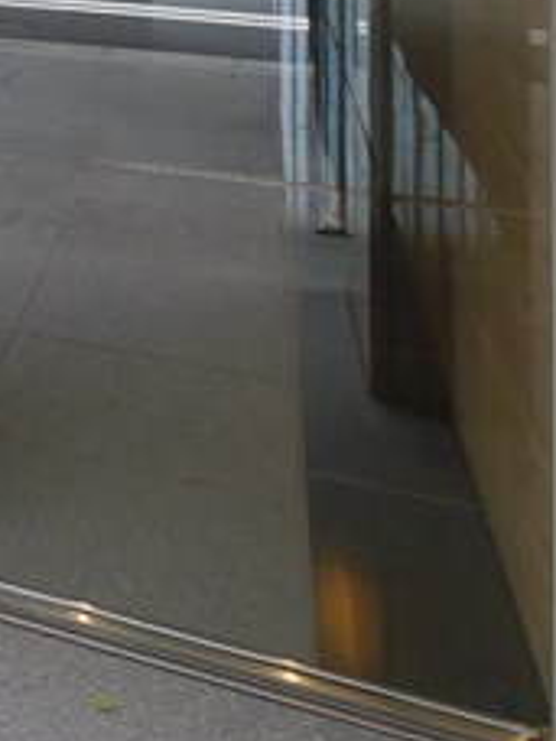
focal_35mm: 63
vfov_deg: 26.4
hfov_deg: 16.0
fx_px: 1349
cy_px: -208
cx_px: -654
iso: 400
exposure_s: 1/60
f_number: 4
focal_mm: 7
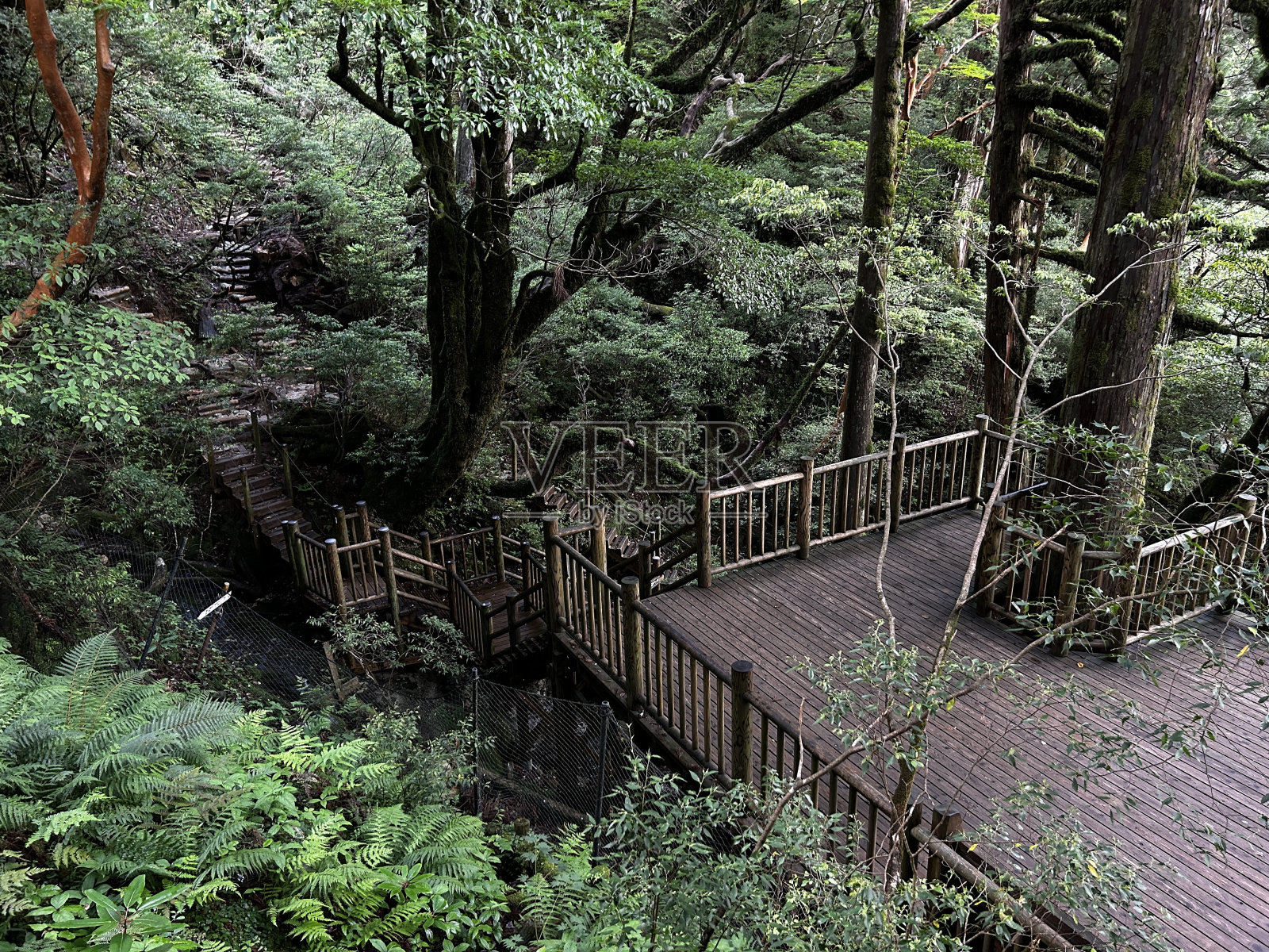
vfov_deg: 53.1
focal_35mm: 26
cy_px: 476
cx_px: 634
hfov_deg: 67.3
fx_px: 953
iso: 200
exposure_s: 1/60
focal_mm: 5.7
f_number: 1.5
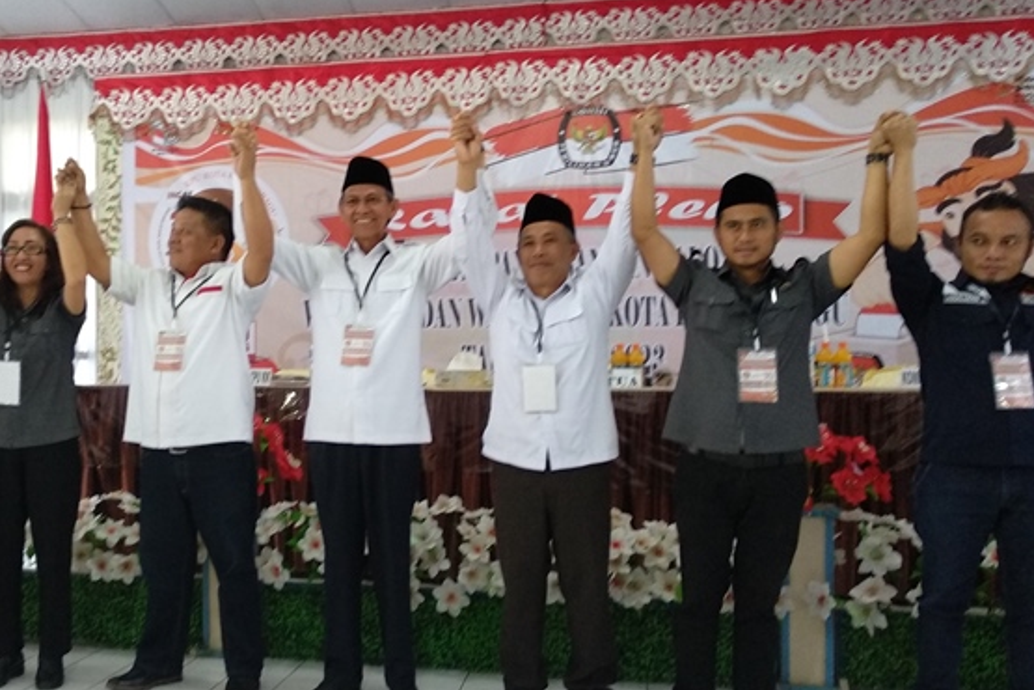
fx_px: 1120
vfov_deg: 34.2
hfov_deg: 48.8
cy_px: 369
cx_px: 350
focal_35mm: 39
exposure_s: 1/25
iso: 640
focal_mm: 3.81
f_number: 2.2
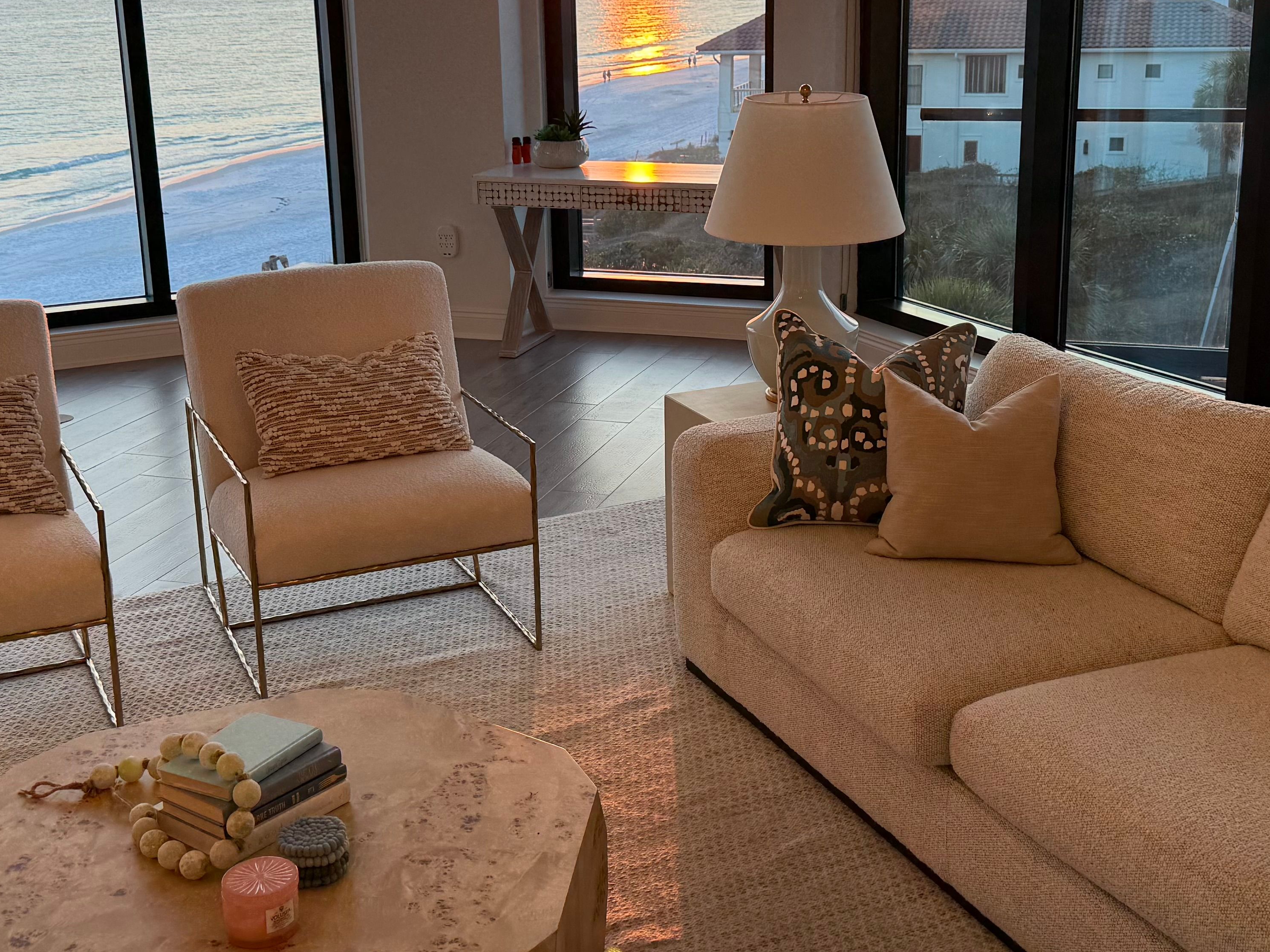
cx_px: 614
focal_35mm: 46
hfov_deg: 41.2
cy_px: 362
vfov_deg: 31.4
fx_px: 1688
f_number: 1.78
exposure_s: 1/244
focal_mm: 6.76
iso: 80
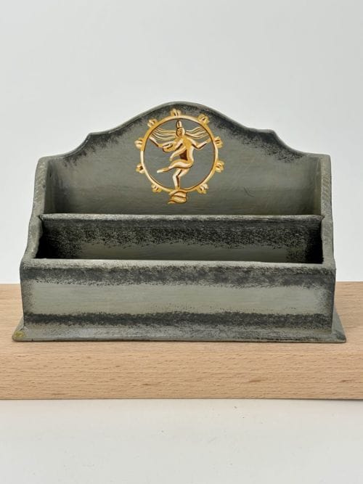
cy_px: 242
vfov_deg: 36.8
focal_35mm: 52
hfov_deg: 28.0
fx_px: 727
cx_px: 182
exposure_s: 1/641
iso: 32
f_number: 1.6
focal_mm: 5.96
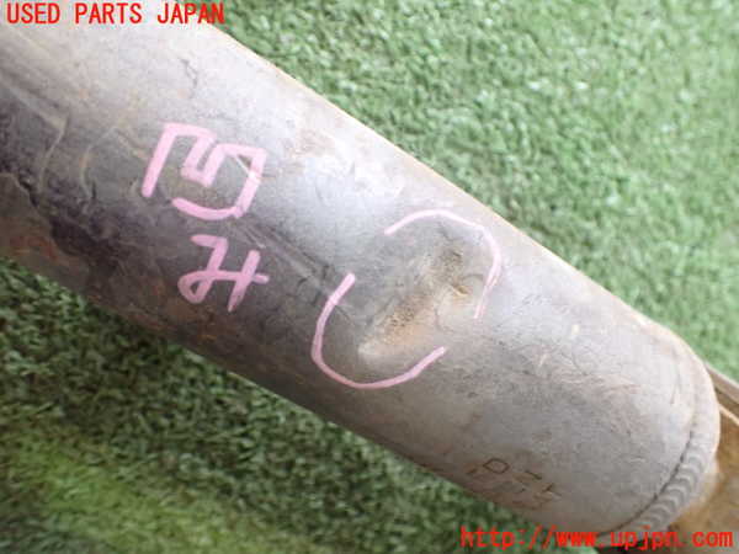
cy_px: 277
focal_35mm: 30
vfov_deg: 46.8
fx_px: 640
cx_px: 370
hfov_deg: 60.0
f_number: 2.3
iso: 1000
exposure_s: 1/30
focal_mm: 5.4
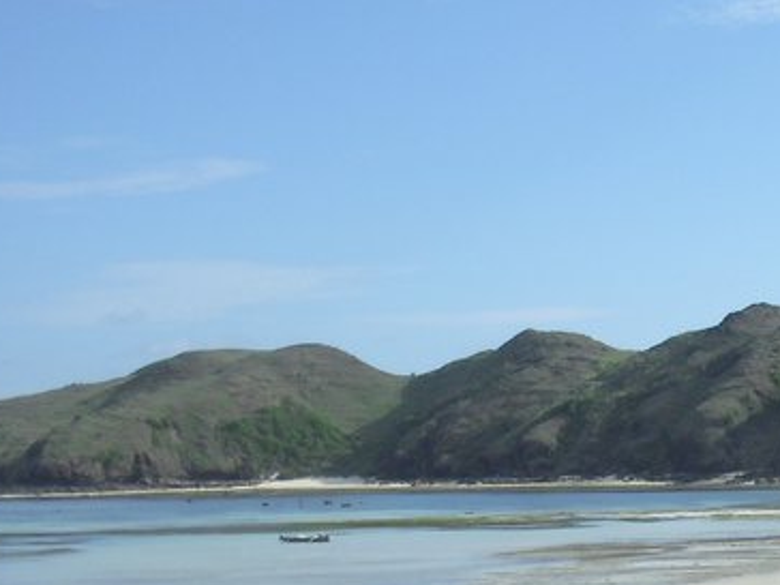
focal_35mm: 107
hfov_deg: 17.8
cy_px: 510
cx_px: 825
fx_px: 2411
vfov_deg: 13.7
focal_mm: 6.2
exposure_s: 1/320
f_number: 8
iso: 100
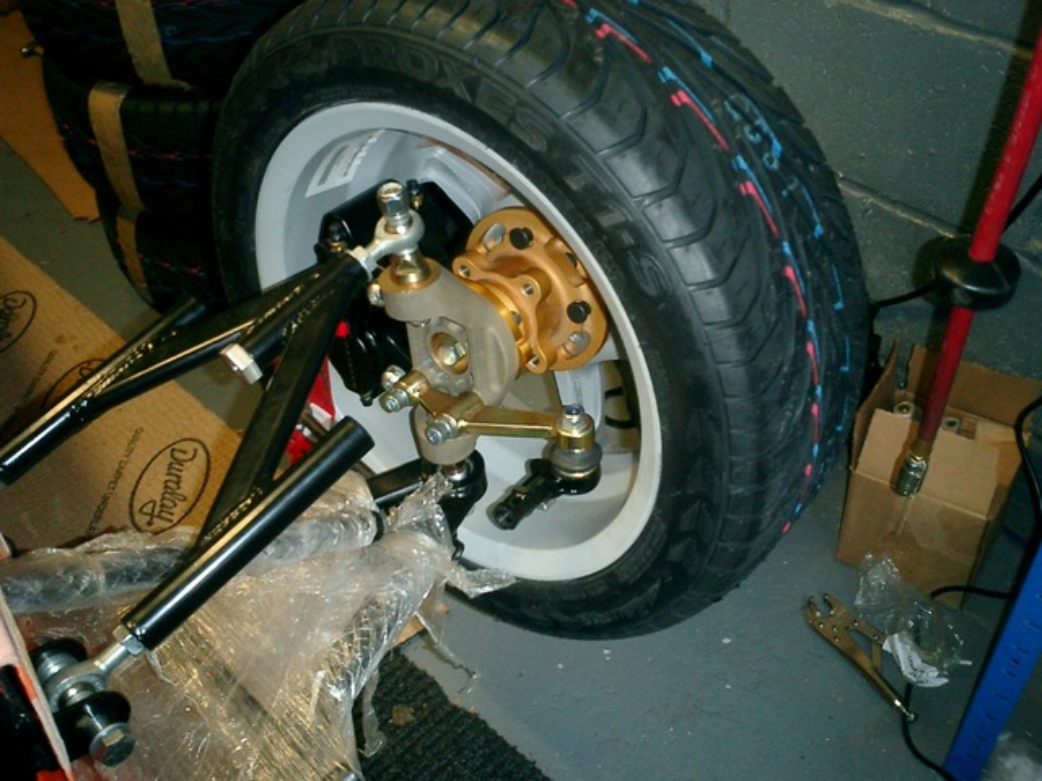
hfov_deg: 51.4
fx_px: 1084
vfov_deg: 39.7
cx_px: 521
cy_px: 390
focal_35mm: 36
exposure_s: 1/30
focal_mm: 7.5
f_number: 3.2
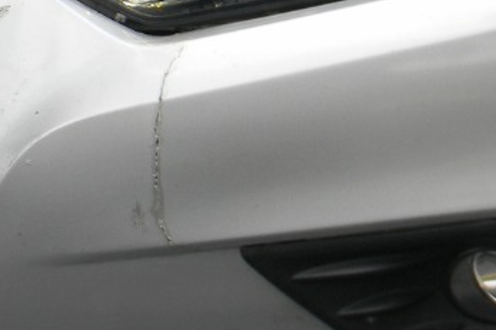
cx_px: 249
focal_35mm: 121
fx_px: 1666
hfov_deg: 16.9
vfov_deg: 11.2
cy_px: 16
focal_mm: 5
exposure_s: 1/273
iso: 80
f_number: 3.5
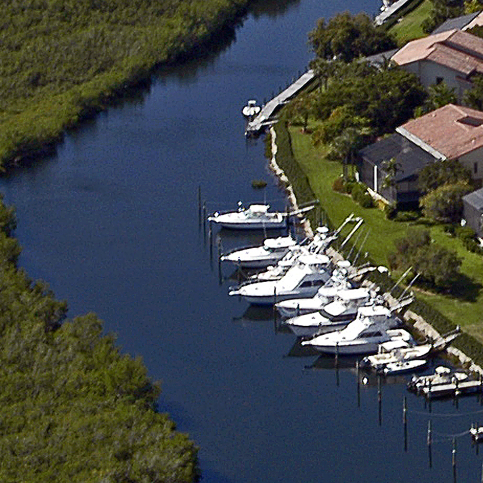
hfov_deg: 15.1
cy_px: 226
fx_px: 1673
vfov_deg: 16.4
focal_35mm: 106
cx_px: 743
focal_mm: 24
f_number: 7.1
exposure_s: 1/640
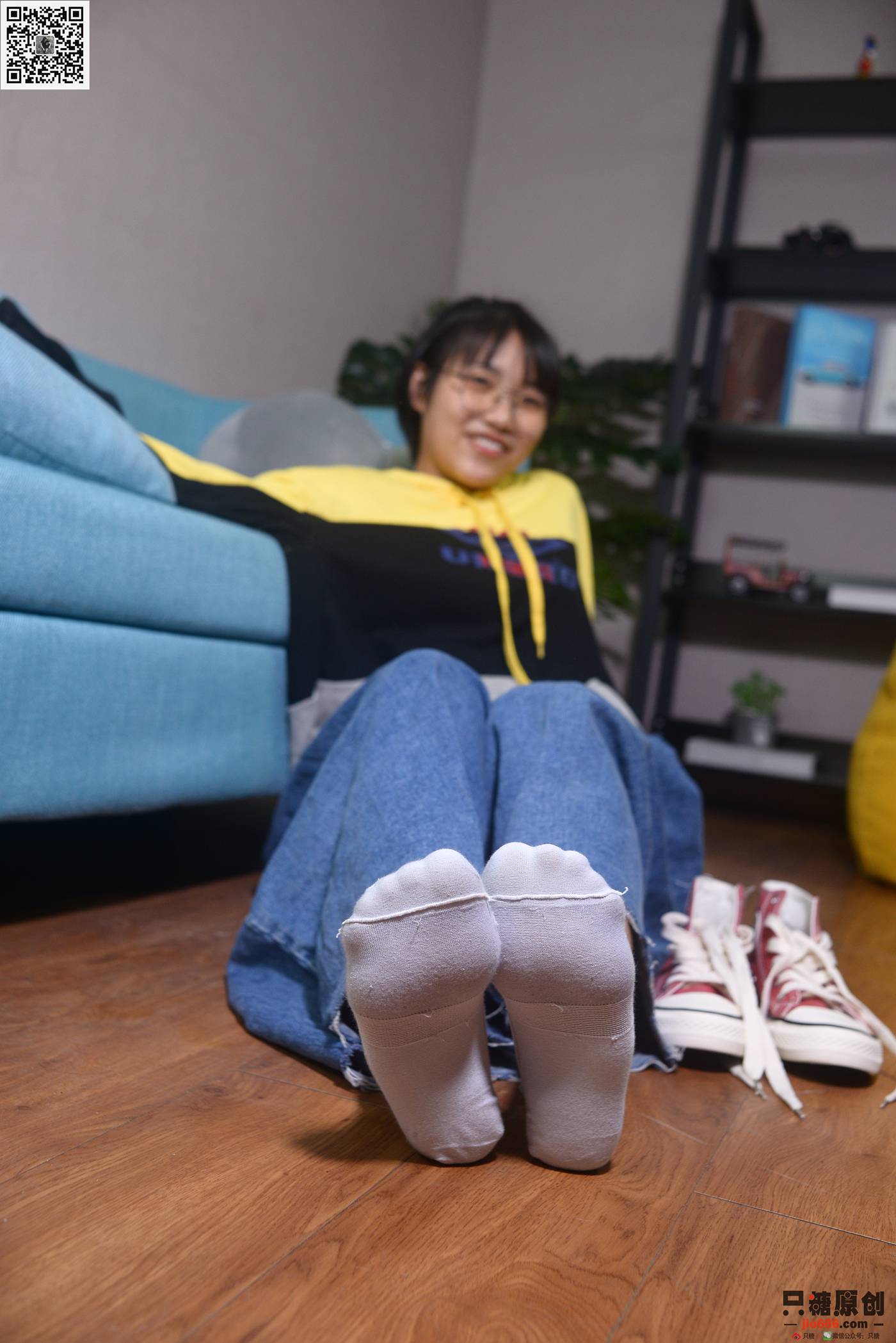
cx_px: 448
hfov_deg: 37.9
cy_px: 672
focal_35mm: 35
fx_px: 1305
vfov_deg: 54.4
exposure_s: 1/125
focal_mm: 35
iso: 800
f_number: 5
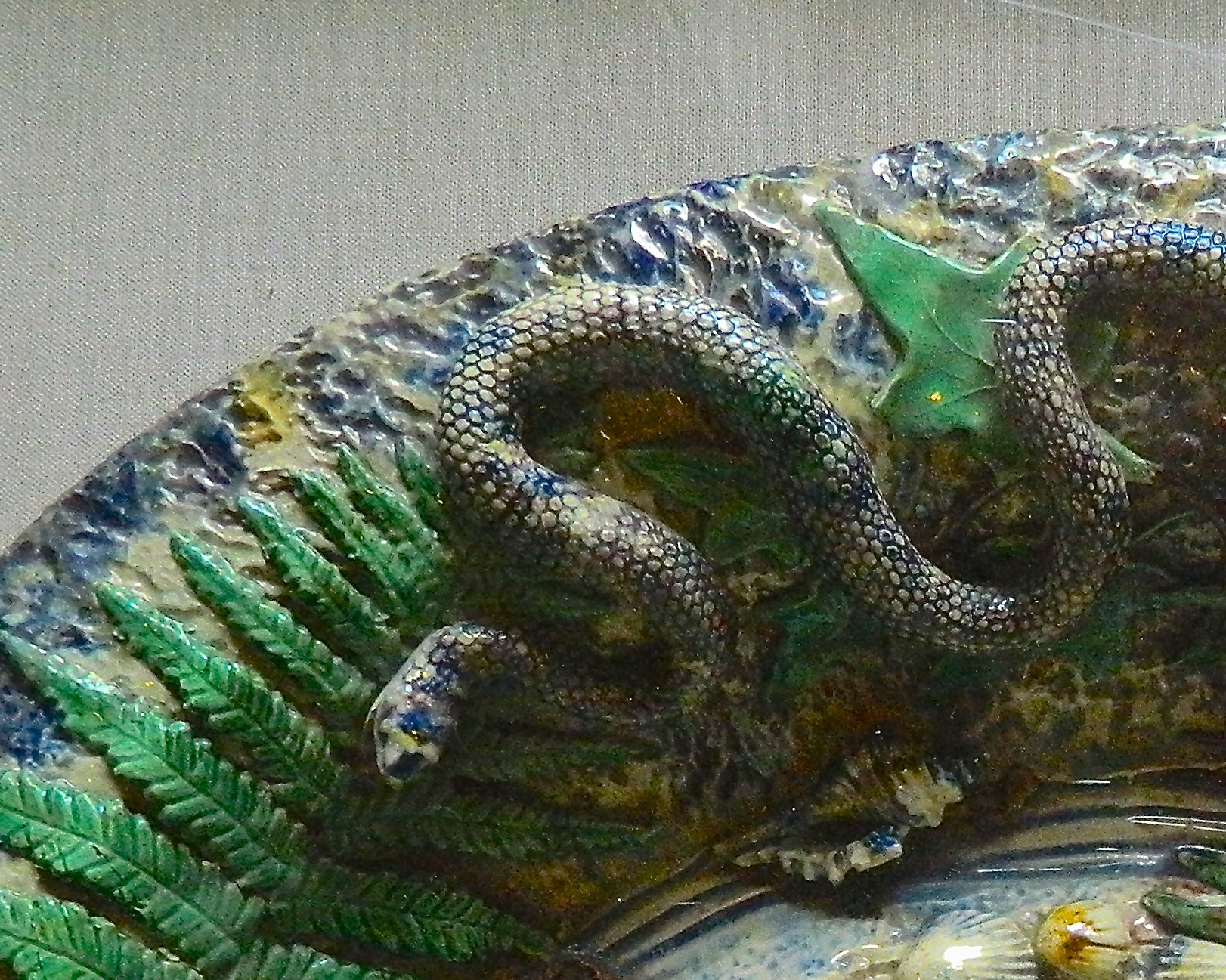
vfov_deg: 21.7
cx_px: 1197
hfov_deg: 27.6
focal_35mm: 65
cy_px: 1192
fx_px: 2358
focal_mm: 4.5
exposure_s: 1/30
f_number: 3.1
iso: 560
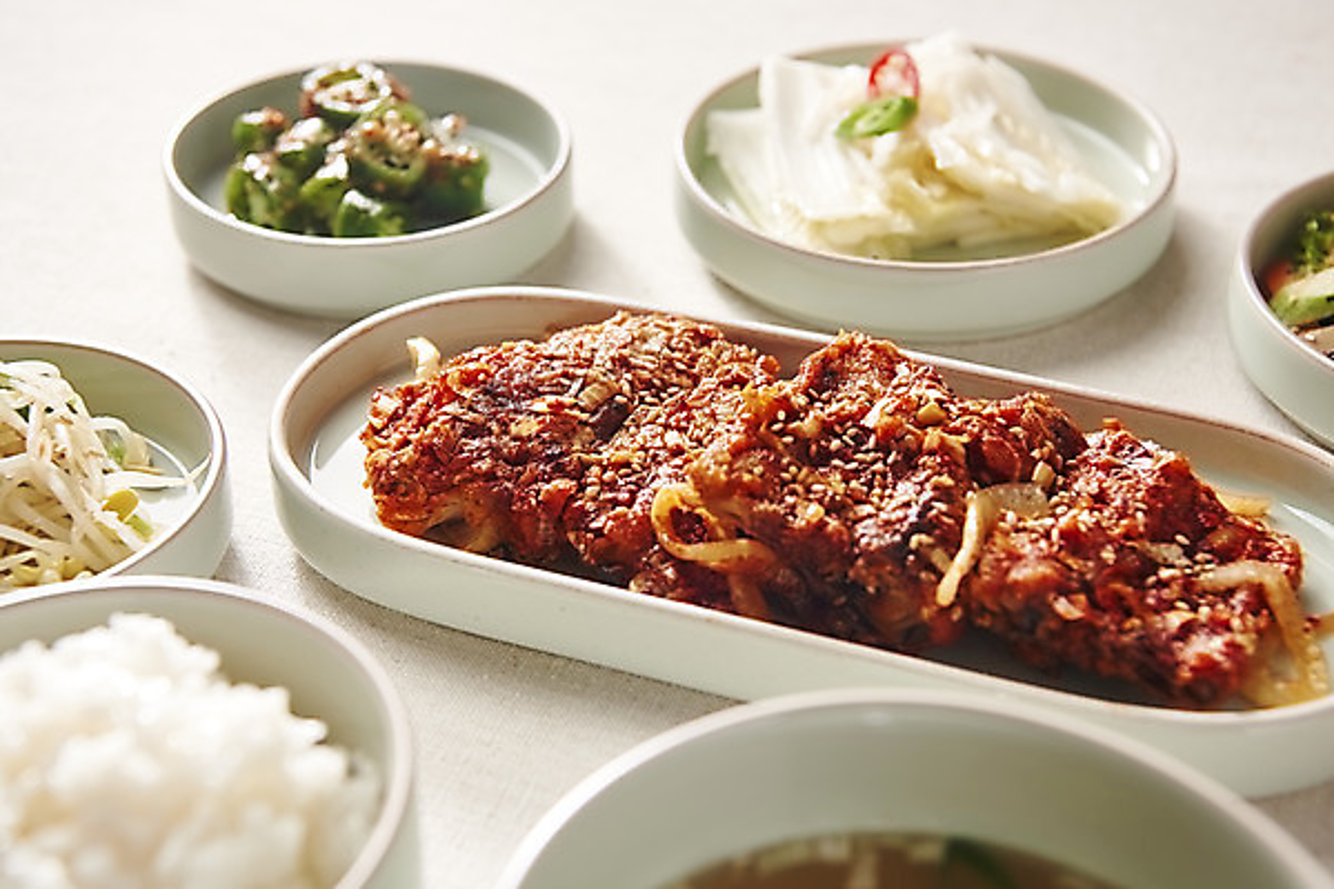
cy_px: 444
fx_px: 2297
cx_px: 667
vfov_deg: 21.9
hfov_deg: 32.4
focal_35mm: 62
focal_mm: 62
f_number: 5.6
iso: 64
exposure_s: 1/125
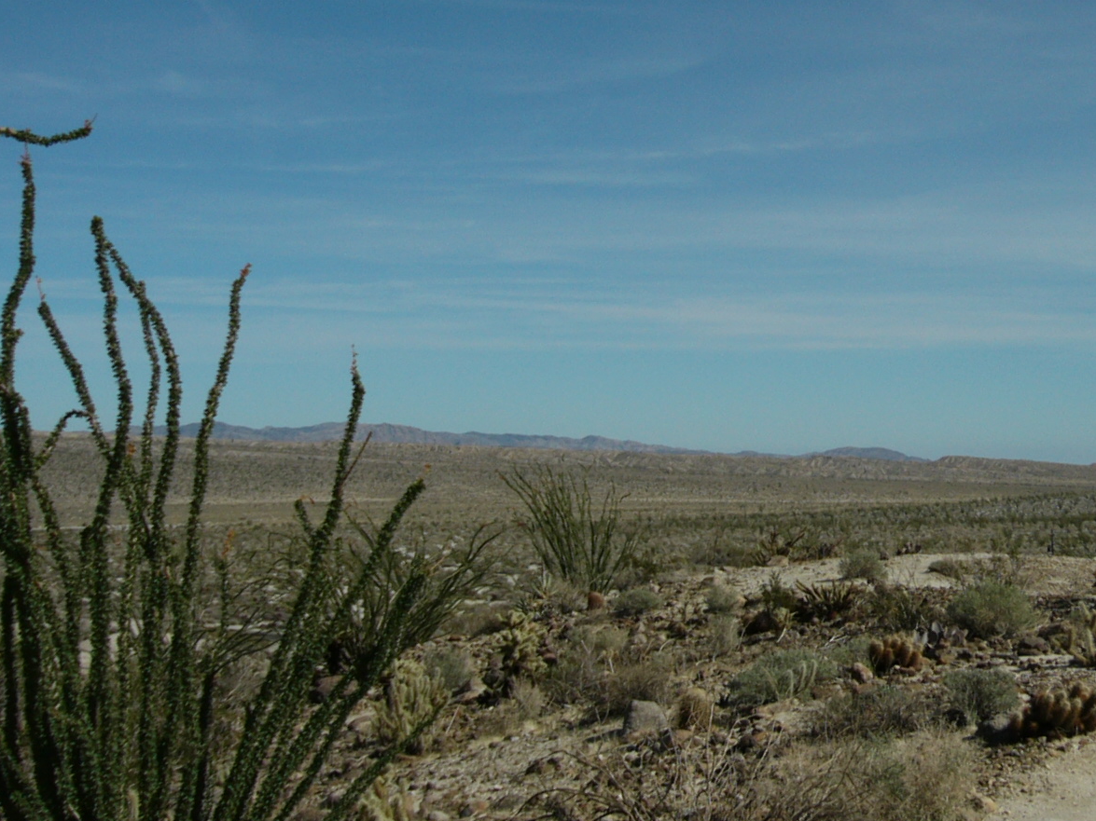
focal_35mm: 61
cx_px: 876
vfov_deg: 24.0
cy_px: 335
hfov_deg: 30.9
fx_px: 1931
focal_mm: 5.8
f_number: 8
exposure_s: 1/400
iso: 50
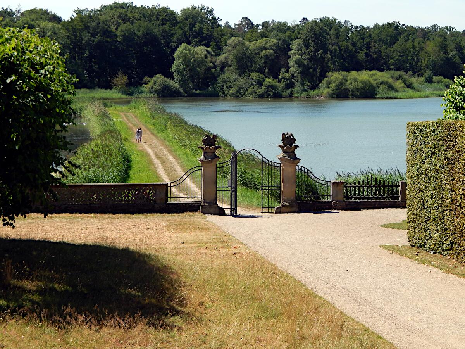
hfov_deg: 22.8
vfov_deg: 17.2
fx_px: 1155
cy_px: 174
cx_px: 232
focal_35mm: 86
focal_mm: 15.3
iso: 125
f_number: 4.3
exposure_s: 1/800
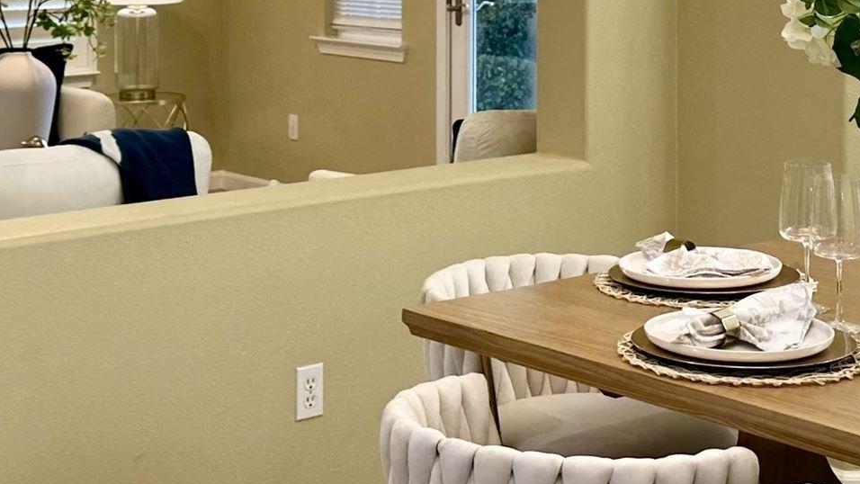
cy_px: -88
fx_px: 1916
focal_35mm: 84
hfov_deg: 25.2
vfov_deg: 14.0
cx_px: 575
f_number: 1.78
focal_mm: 6.86
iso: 80
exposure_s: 1/120
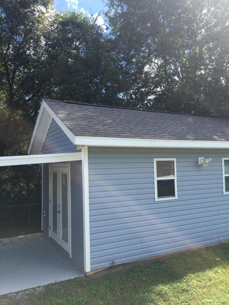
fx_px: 256
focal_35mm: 29
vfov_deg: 61.7
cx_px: 114
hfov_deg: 48.2
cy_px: 152
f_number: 2.2
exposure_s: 1/775
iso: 32
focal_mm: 4.15
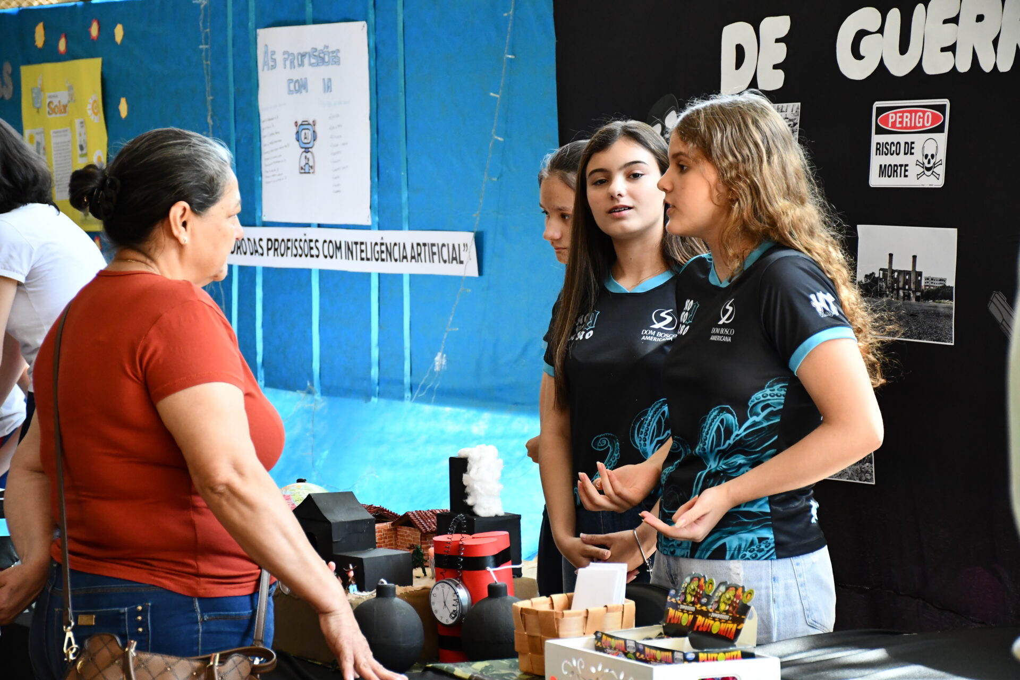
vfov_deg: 12.2
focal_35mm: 112
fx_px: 3173
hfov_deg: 18.3
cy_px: 340
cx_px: 510
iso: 2800
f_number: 5
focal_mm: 75
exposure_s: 1/250
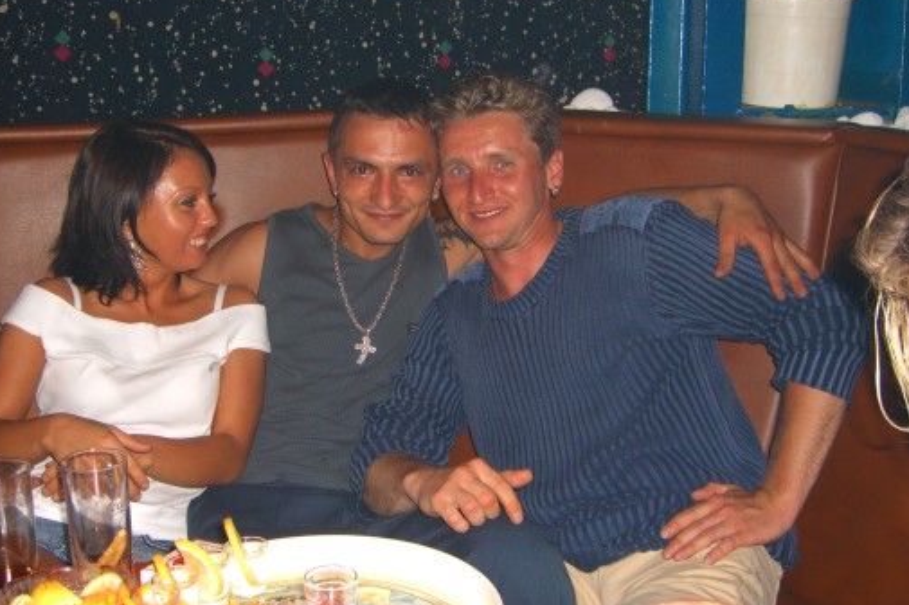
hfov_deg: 41.9
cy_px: 293
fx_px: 1186
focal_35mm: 47
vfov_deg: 28.6
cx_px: 412
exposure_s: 1/60
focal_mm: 7.9
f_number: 2.8
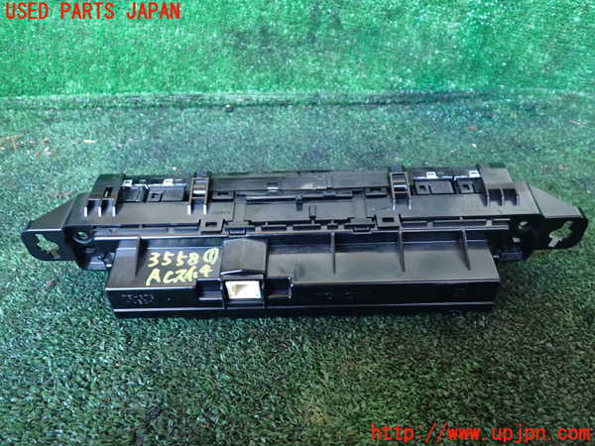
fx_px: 516
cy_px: 223
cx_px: 298
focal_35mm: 30
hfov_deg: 60.0
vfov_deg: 46.8
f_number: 2.3
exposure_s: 1/30
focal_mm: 5.4
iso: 800
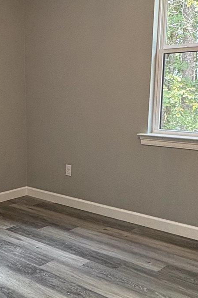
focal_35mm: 49
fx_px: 405
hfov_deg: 26.6
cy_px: 172
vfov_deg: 40.3
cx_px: 23
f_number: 2.2
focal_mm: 2.22
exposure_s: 1/120
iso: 250
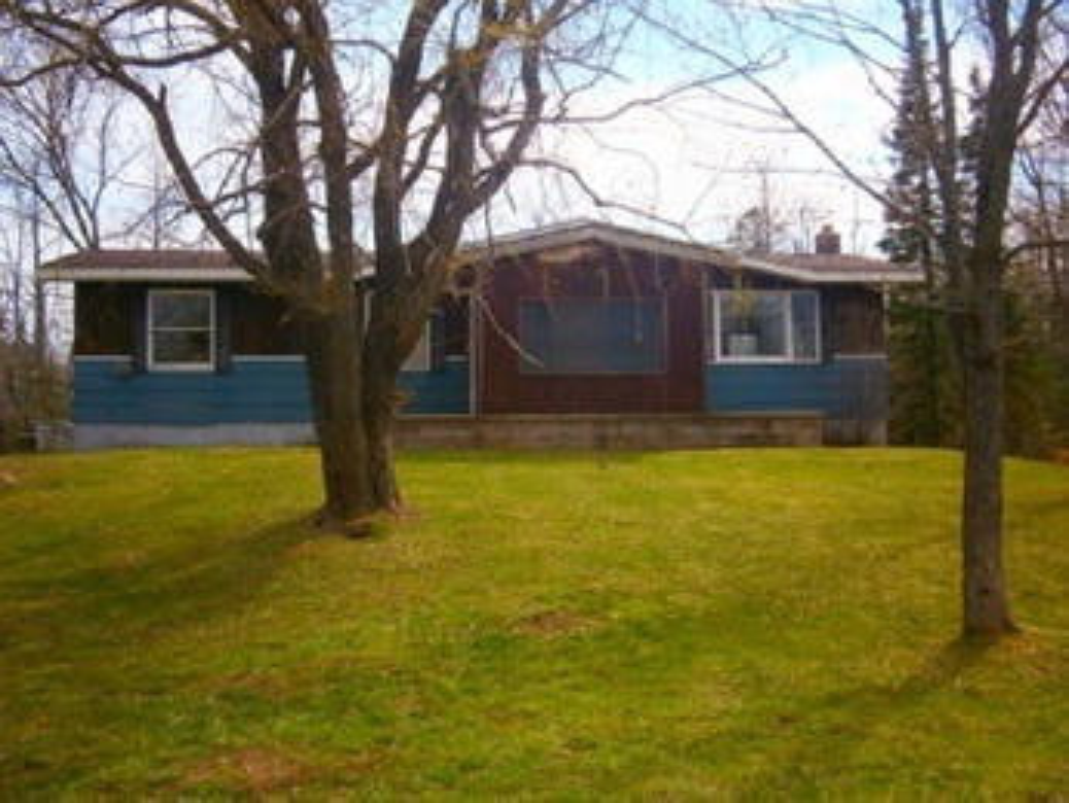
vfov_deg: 30.9
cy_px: 402
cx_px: 534
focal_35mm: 47
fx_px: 1452
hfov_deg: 40.4
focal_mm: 8.3
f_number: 3.4
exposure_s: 1/640
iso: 80
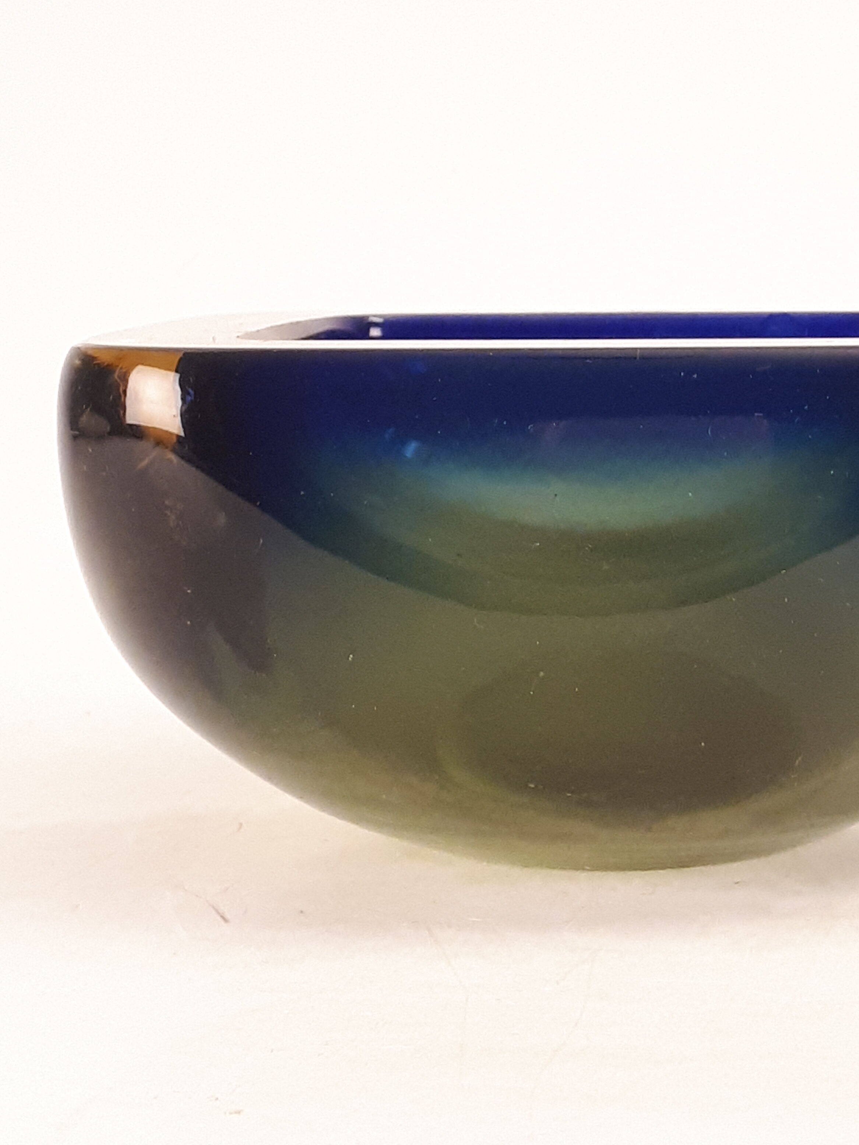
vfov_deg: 46.5
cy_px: 450
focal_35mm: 40
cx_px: 619
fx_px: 1323
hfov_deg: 35.4
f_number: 1.9
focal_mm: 3.6
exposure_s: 1/33
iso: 200
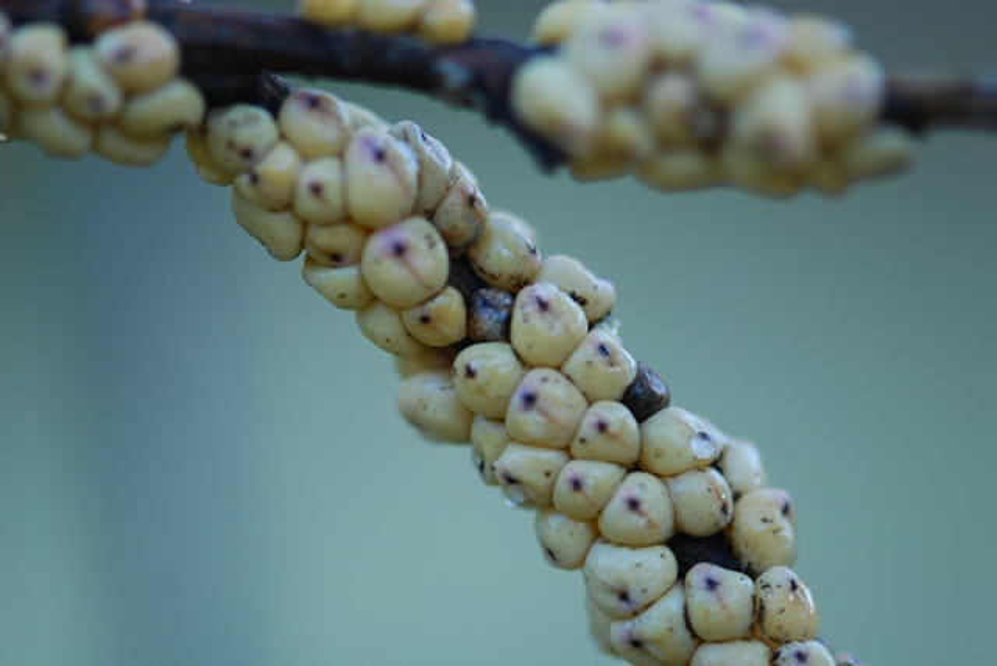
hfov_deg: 13.0
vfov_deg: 8.7
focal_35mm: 158
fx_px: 4366
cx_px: 498
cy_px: 333
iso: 360
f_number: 3.5
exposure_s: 1/125
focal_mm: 105
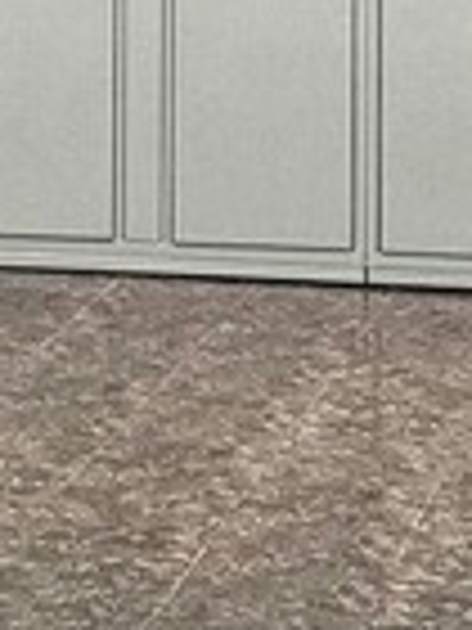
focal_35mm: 178
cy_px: -288
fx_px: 3236
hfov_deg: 8.3
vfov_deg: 10.7
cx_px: 279
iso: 200
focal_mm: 6.3
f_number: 1.7
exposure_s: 1/120
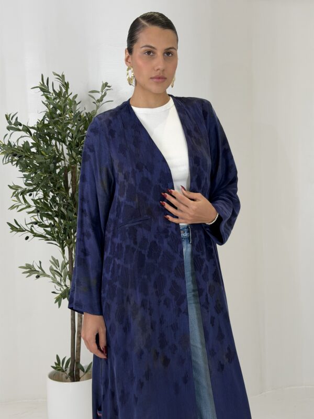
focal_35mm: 48
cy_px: 210
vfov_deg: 39.7
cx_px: 157
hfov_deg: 30.3
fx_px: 581
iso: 64
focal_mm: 6.76
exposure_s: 1/469
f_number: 1.78
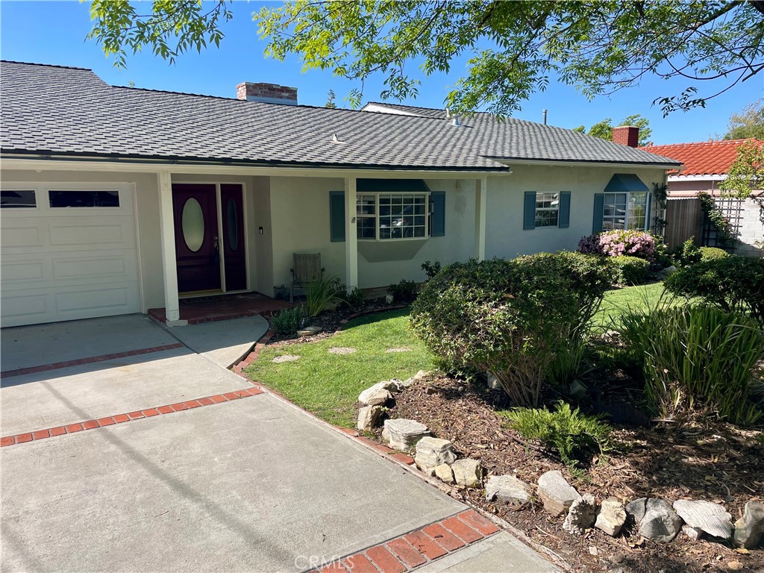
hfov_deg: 67.3
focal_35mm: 26
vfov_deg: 53.1
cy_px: 286
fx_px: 574
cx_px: 382
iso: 32
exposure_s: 1/2212
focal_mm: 4.2
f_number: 1.6
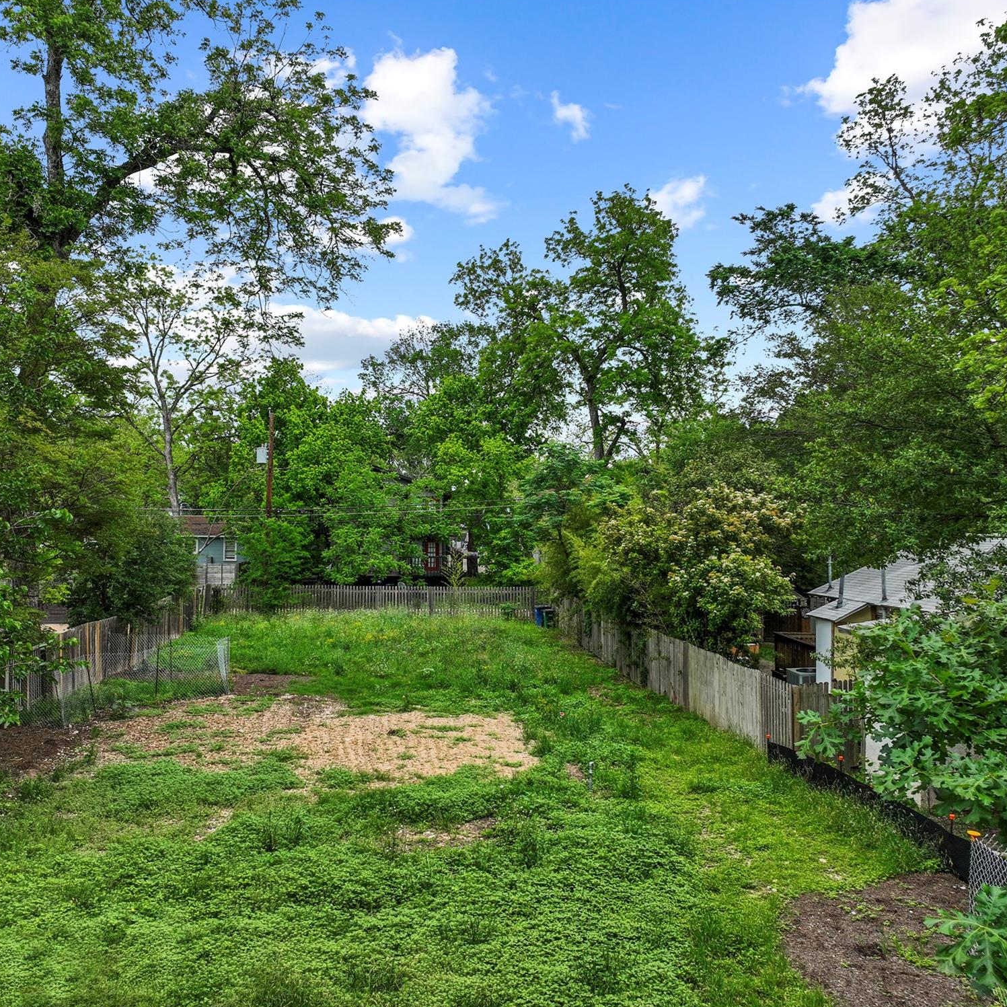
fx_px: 954
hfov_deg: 55.3
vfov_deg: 55.6
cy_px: 509
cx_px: 420
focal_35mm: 29
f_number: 2.8
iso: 240
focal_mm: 12.29
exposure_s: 1/800
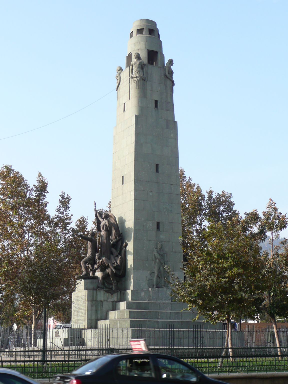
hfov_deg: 21.0
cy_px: 192
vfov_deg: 27.8
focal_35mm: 70
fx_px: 777
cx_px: 144
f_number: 4.4
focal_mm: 9.5
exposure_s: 1/200
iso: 100
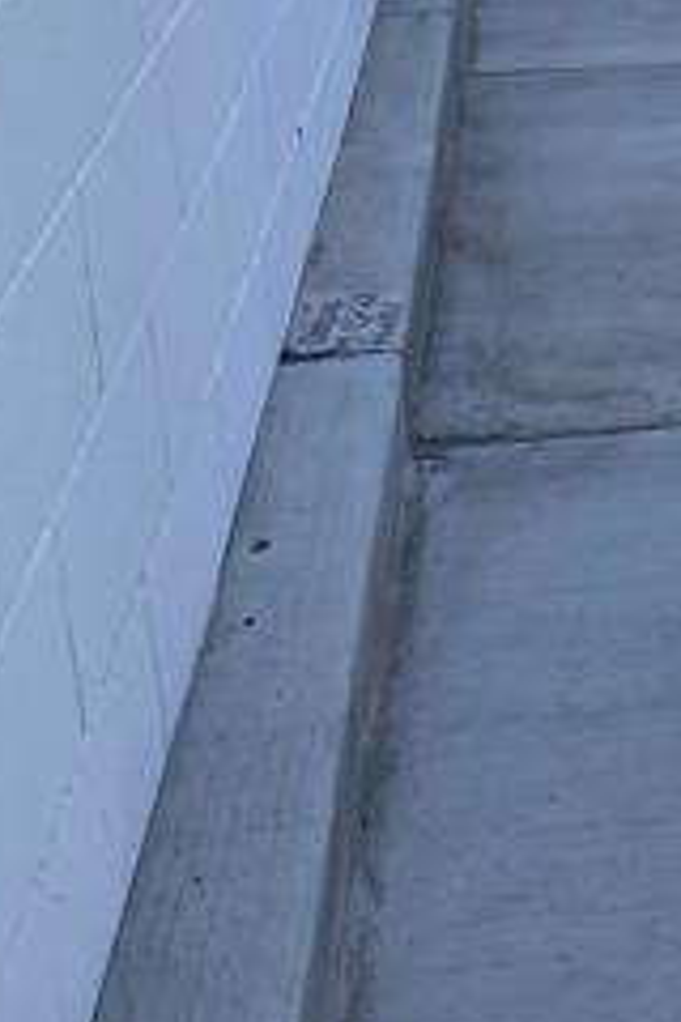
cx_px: 890
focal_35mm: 72
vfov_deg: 26.5
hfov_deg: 17.7
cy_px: -9
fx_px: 2043
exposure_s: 1/510
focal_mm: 4.25
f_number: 1.8
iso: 32
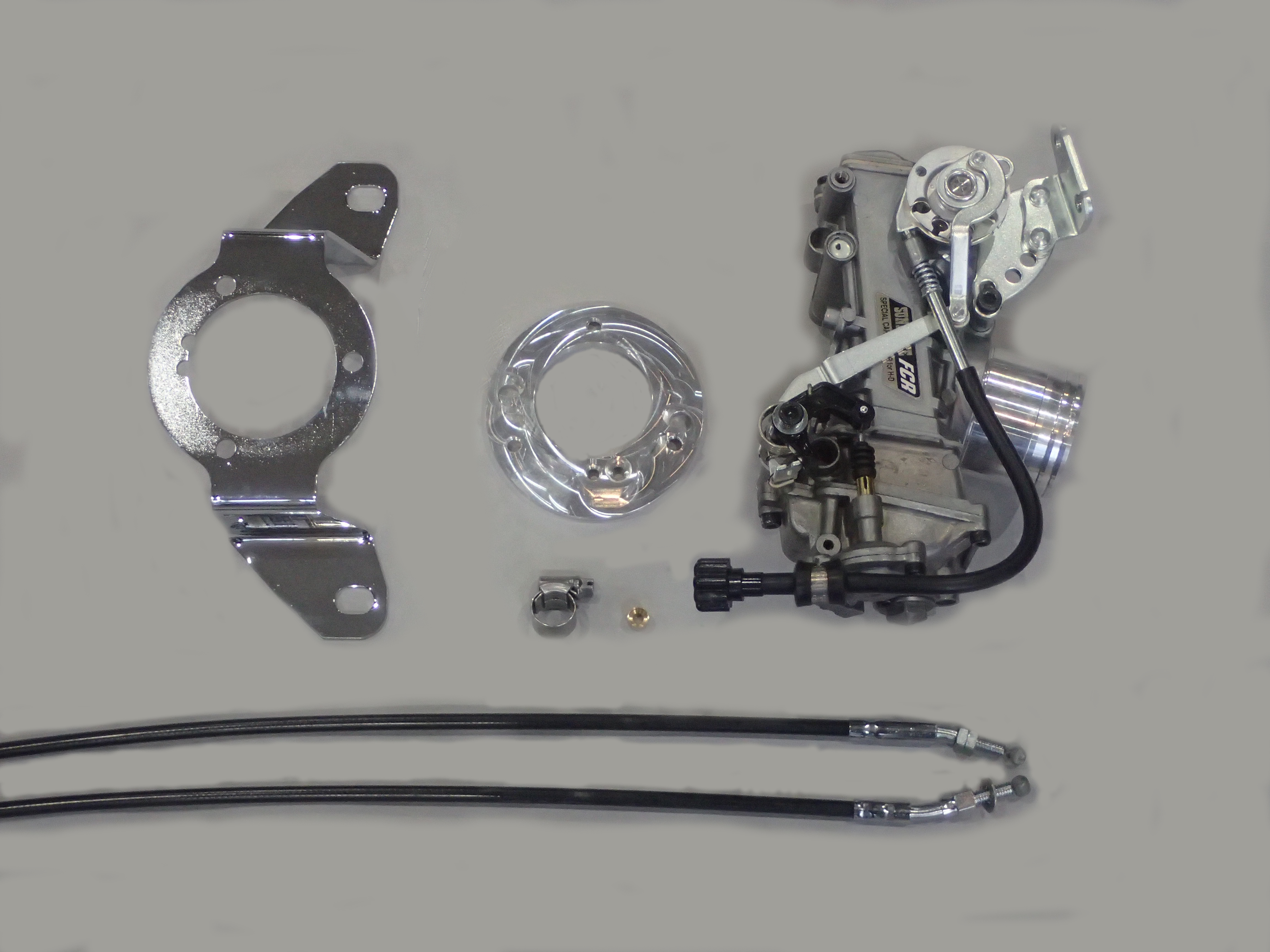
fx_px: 2568
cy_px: 476
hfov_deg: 27.8
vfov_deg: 21.0
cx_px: 635
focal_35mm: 70
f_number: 4
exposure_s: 1/50
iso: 800
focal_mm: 12.6
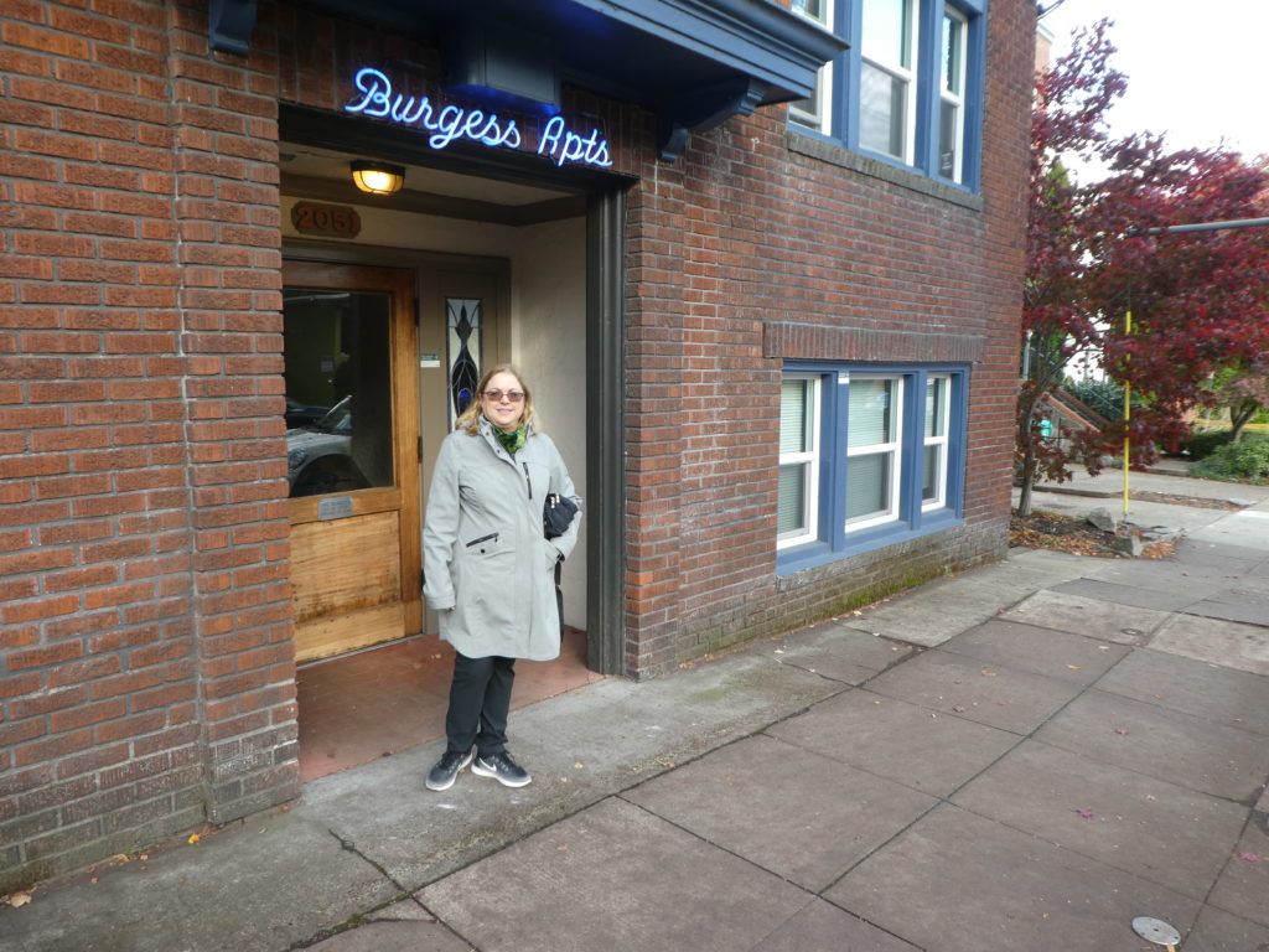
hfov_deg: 71.6
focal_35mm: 24
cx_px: 634
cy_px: 476
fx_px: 880
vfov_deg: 56.8
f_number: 3.3
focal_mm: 4.3
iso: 80
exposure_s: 1/60
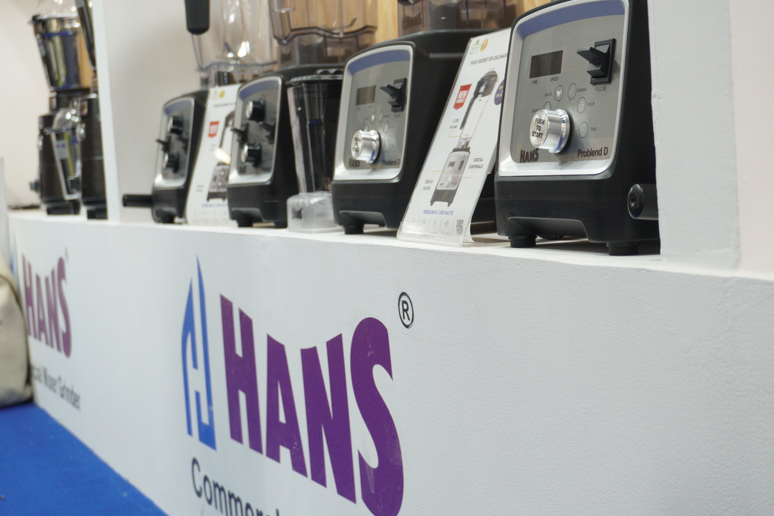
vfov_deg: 22.4
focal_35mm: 61
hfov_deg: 33.1
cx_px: 400
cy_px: 248
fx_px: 1302
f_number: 5.6
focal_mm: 37
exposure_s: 1/125
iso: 800
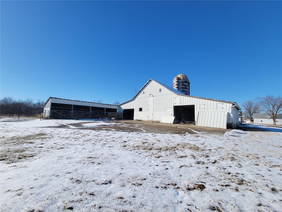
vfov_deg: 89.9
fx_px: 106
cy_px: 106
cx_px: 141
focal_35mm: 13
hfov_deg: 106.2
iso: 50
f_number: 2.2
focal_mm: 2.2
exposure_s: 1/2296
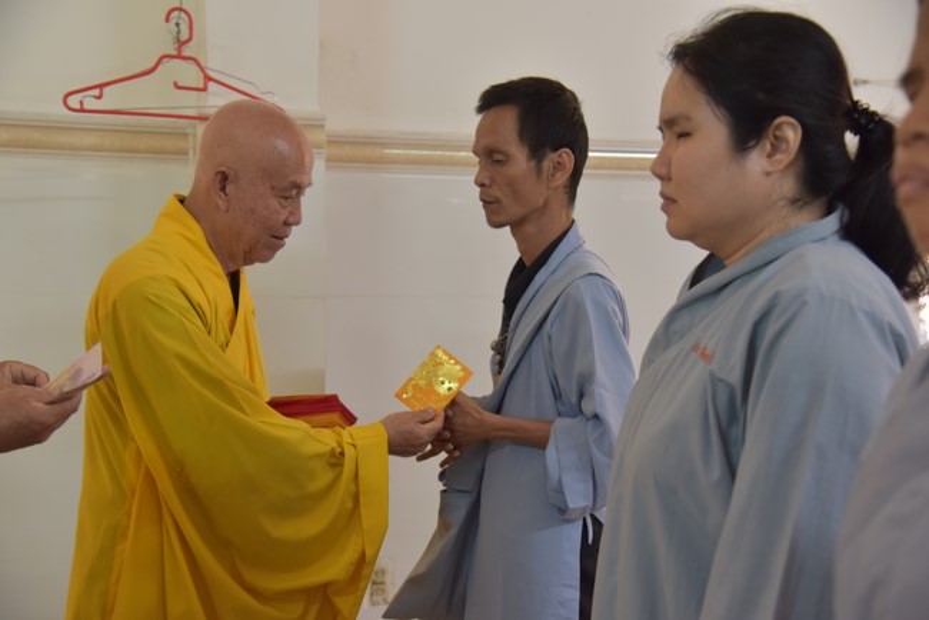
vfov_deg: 28.1
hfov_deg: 41.1
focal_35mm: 48
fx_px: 1239
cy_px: 310
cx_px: 464
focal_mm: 48
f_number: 4
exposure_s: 1/60
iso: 1400
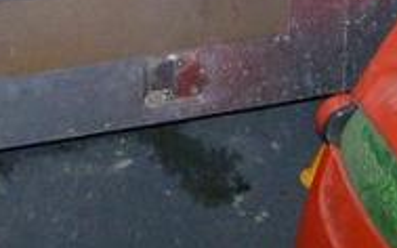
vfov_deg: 9.6
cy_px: -202
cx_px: -6
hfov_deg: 15.9
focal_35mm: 129
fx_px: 1395
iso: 200
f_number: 2.7
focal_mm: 6
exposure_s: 1/64
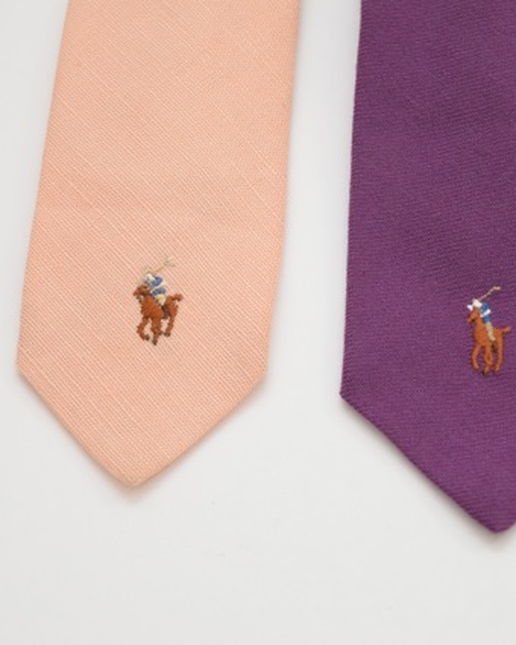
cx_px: 316
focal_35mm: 117
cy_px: 322
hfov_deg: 13.2
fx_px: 2228
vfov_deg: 16.5
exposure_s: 1/125
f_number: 5.6
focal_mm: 55
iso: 1600
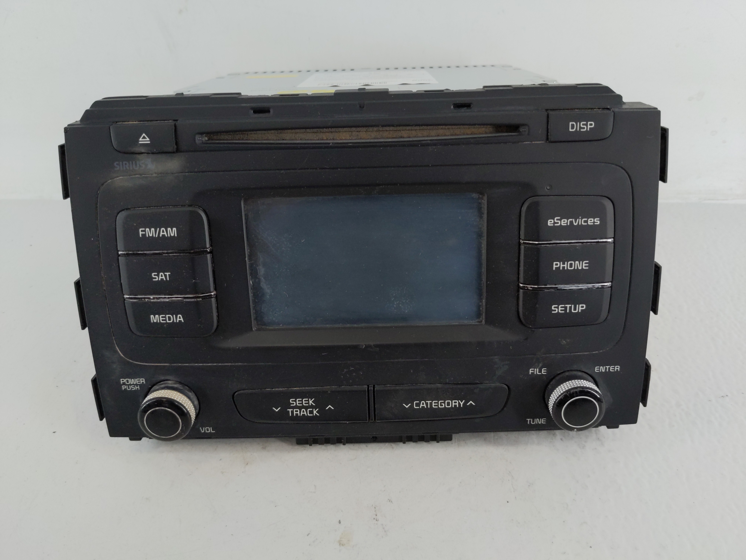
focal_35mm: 25
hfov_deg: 69.4
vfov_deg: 54.9
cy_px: 280
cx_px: 373
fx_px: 539
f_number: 1.73
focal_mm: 4.38
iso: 62
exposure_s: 1/125
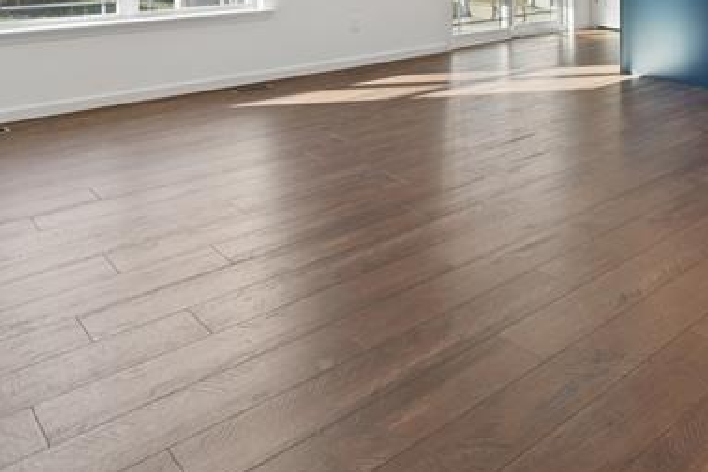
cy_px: -90
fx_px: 688
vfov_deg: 31.7
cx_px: 535
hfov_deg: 52.0
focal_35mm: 35
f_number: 8
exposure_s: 1/50
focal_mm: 13
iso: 400
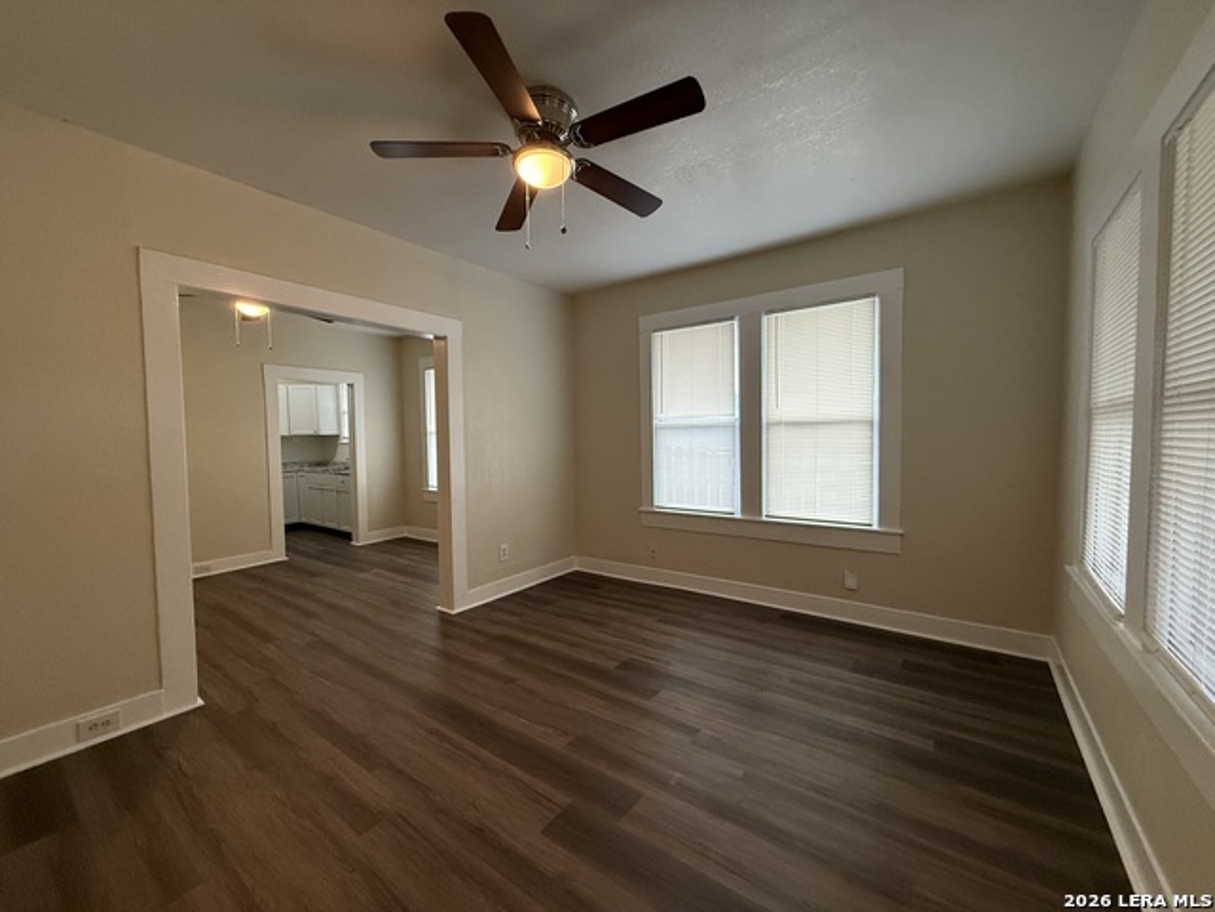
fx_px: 491
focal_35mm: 14
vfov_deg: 85.7
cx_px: 608
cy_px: 456
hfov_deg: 102.1
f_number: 2.2
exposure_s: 1/120
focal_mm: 2.22
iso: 320
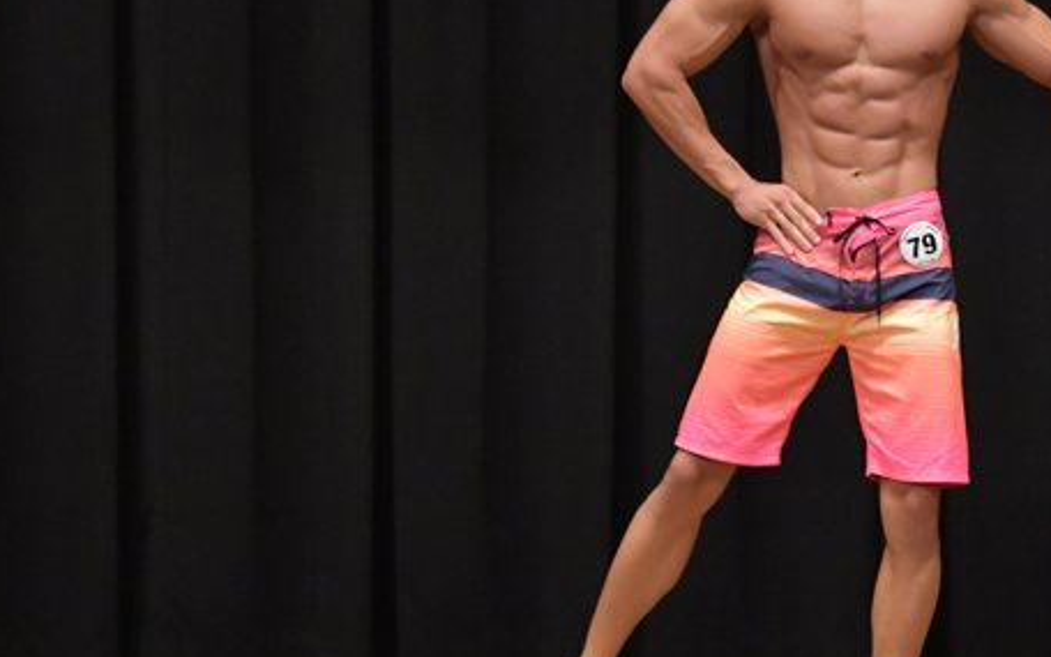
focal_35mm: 416
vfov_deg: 3.2
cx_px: 679
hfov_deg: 5.0
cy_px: 286
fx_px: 11916
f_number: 5.6
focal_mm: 160
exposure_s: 1/400
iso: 6400
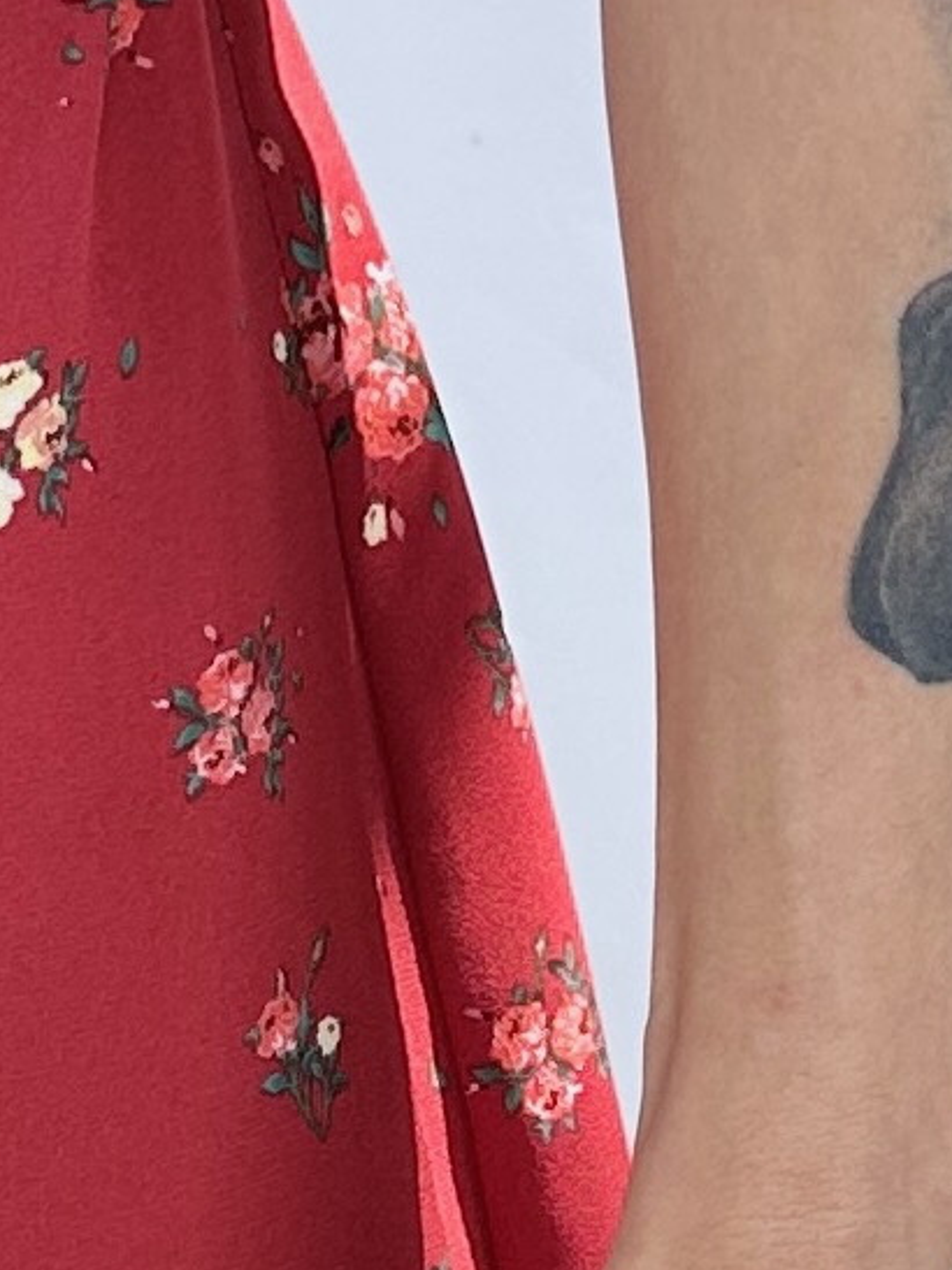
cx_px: -101
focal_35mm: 171
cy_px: 1136
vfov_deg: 11.5
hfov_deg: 8.6
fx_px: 6273
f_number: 1.78
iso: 80
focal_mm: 6.86
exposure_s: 1/604
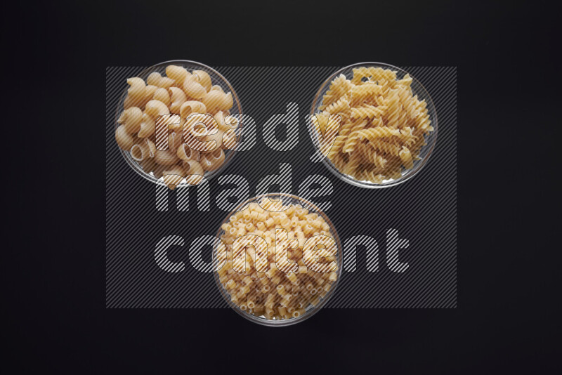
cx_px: 281
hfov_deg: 39.6
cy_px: 188
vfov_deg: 27.0
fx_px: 781
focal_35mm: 50
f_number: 8
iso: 100
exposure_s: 1/100
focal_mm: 50
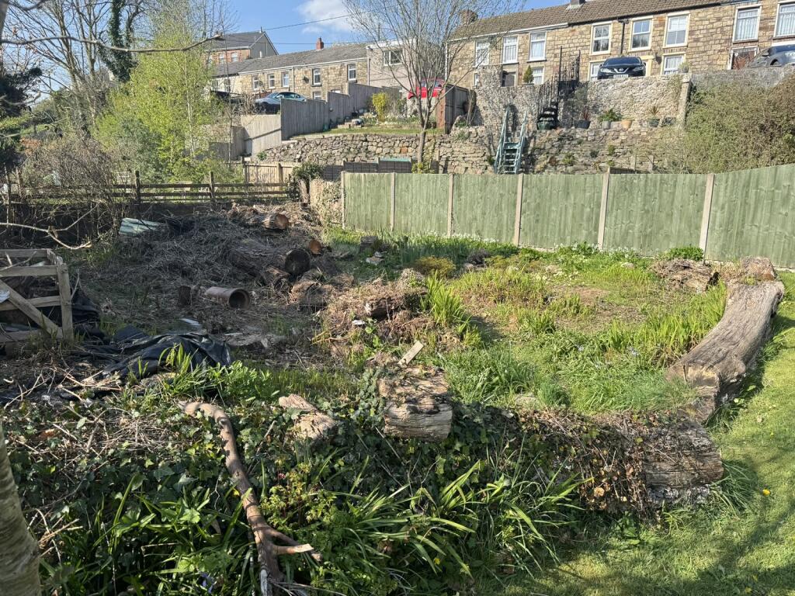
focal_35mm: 24
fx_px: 551
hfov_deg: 71.6
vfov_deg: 56.8
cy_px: 298
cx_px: 398
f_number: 1.78
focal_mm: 6.76
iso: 80
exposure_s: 1/1560
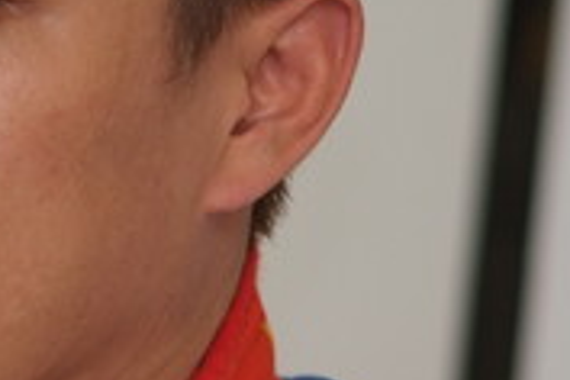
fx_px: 17384
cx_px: -171
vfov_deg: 1.3
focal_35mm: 1098
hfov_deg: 1.9
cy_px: 367
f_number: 2.8
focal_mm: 180
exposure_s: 1/250
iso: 400
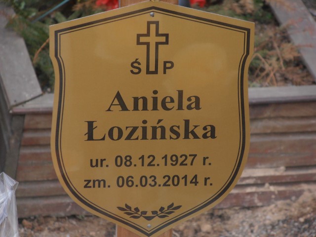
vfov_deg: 6.2
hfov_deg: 8.2
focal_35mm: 240
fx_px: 2191
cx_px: 158
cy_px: 118
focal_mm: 42.54
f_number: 5.7
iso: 125
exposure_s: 1/200
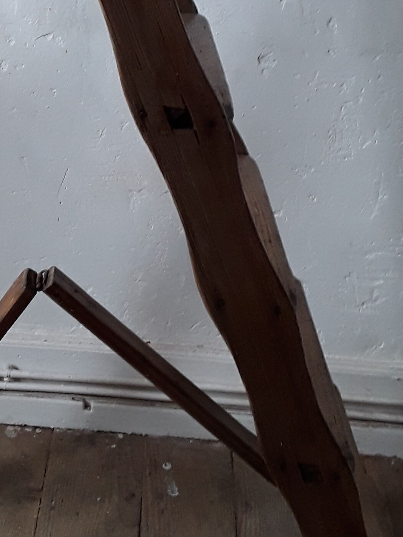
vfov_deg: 30.6
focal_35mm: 63
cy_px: 196
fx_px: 978
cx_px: 46
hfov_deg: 22.7
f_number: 1.9
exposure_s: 1/33
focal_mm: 2.91
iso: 80
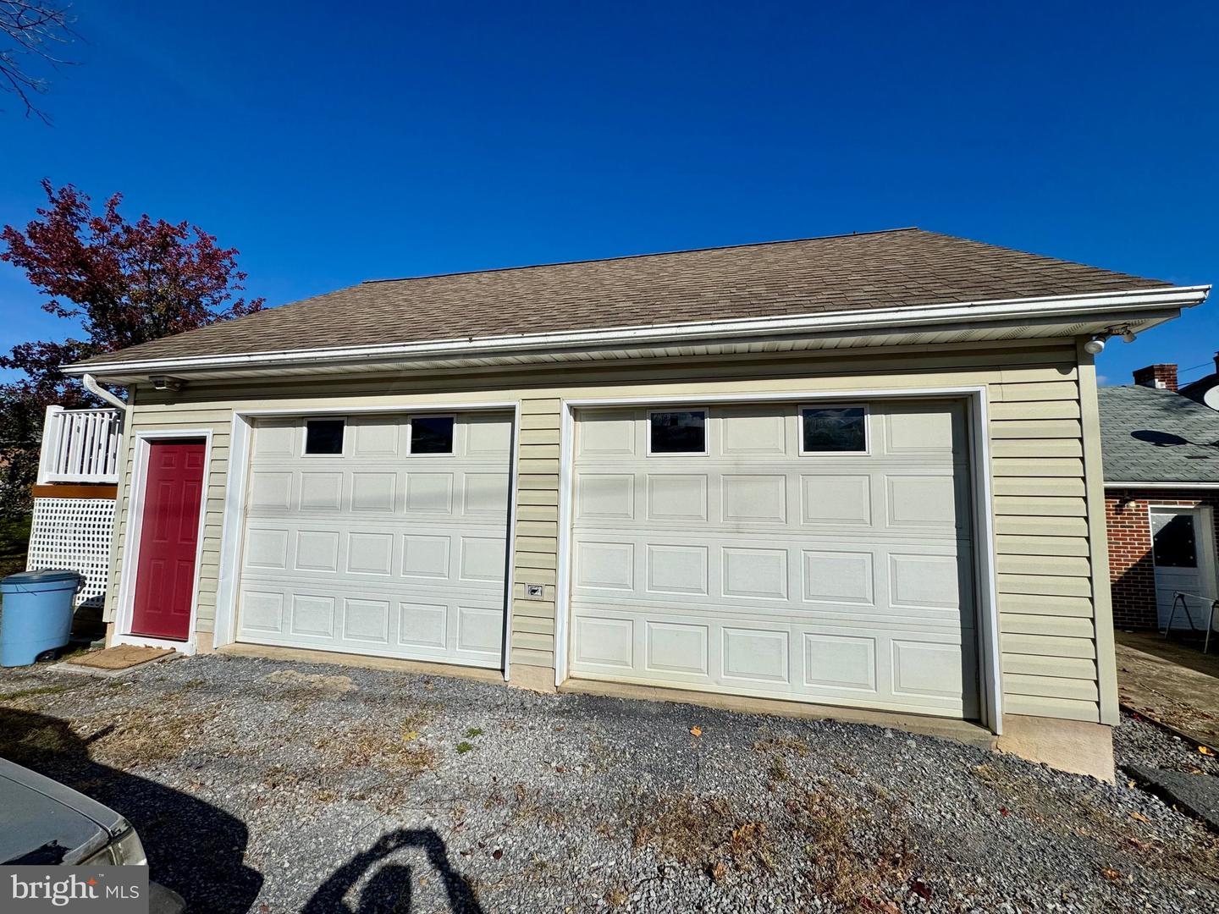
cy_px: 457
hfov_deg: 102.1
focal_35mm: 14
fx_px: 493
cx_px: 610
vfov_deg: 85.7
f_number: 2.2
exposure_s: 1/5650
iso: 40
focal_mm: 2.22
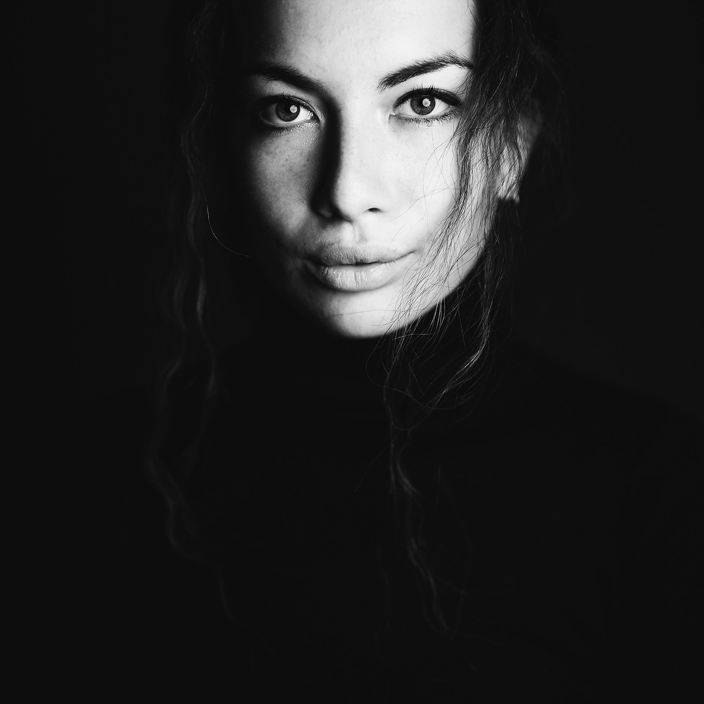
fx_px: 1473
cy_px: 336
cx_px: 353
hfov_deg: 26.9
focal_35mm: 64
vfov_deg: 26.9
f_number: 1.4
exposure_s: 1/160
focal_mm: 50
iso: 125
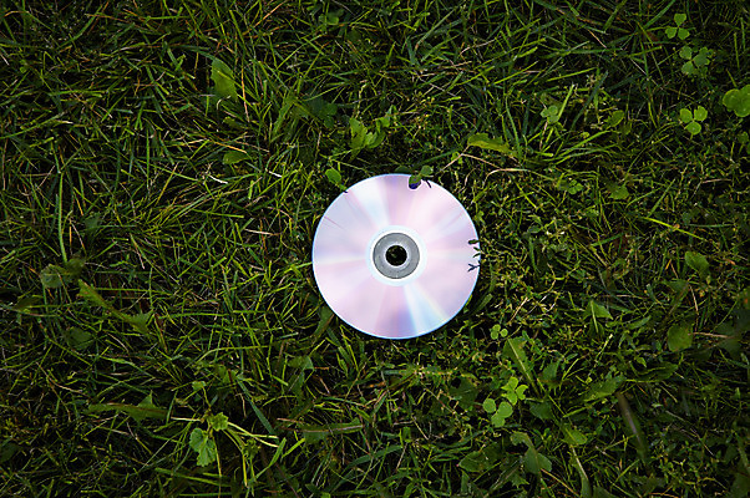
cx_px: 375
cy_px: 249
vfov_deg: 14.7
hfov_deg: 21.9
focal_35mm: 93
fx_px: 1935
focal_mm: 62
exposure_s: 1/160
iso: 200
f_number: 4.5
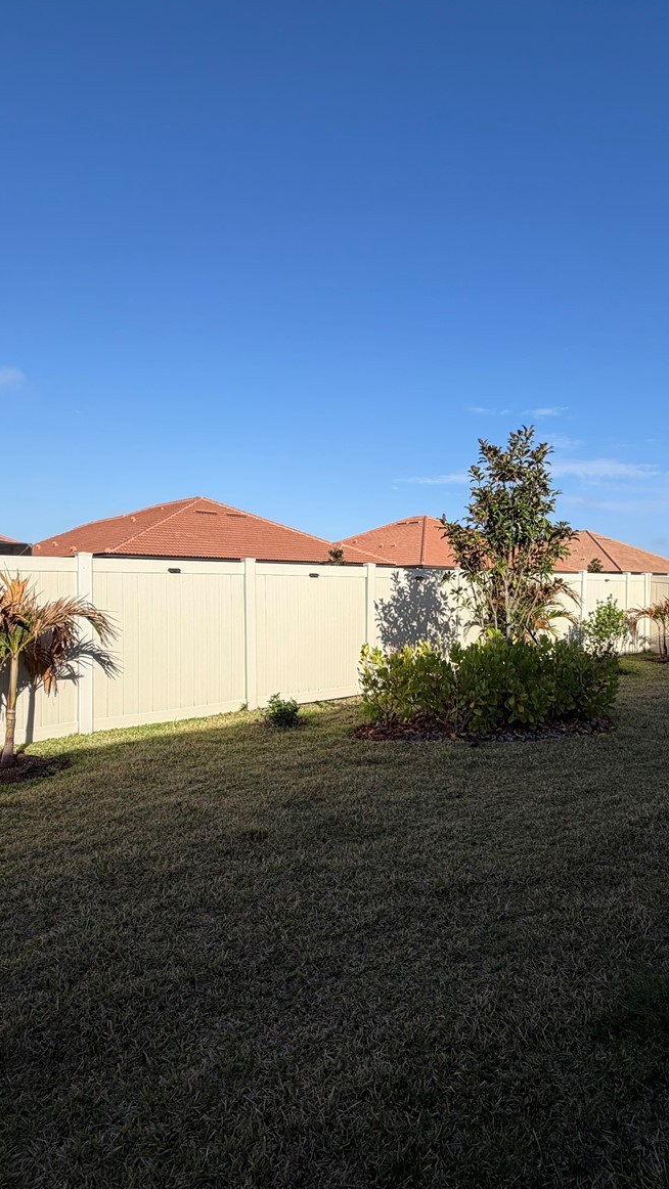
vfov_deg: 83.8
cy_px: 589
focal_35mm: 21
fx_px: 662
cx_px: 456
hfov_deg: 52.4
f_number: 2.2
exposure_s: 1/820
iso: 20
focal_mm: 2.22
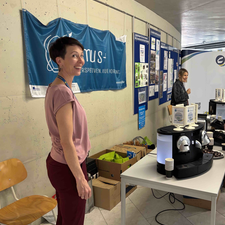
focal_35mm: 33
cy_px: 109
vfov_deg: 49.7
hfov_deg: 49.0
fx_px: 243
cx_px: 148
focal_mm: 5.96
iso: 200
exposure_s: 1/50
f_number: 1.6
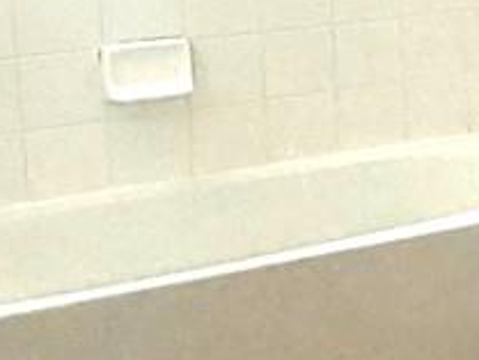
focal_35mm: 107
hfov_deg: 14.8
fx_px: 1481
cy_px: -76
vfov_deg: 13.5
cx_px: 981
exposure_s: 1/91
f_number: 2.2
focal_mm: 2.2
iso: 320
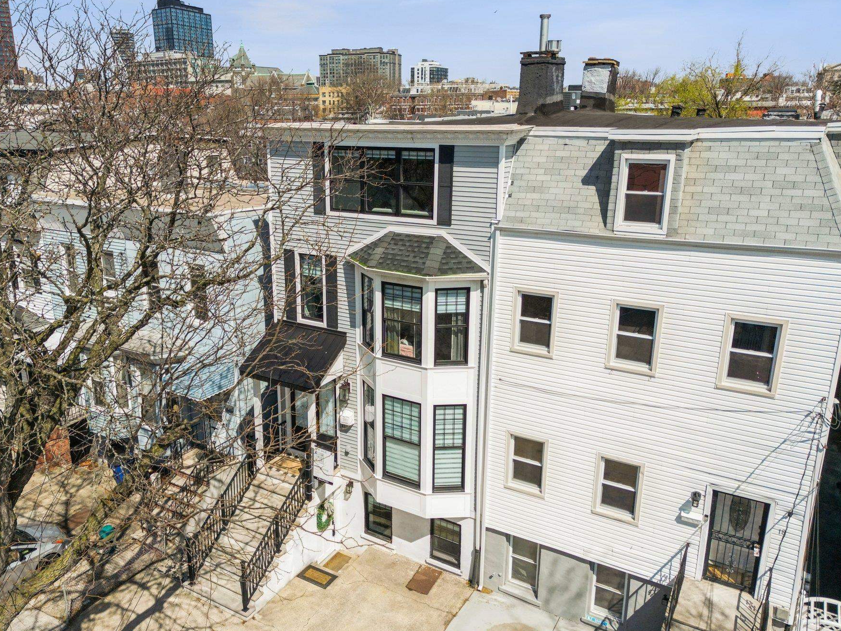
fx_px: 680
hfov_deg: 63.3
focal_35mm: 28
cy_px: 315
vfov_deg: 49.8
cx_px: 377
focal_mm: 6.7
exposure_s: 1/400
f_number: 1.7
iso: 150
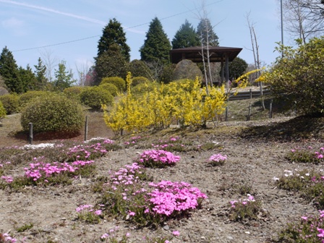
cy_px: 122
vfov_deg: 31.5
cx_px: 162
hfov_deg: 41.2
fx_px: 431
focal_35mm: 46
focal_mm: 23
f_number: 8
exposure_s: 1/250
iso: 100
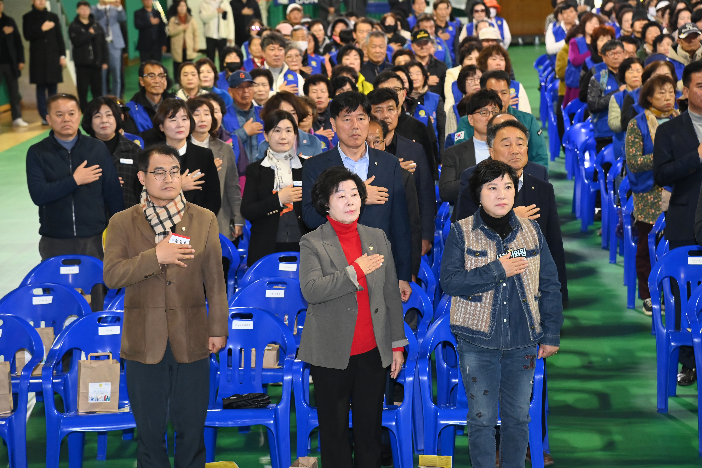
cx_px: 351
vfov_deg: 13.0
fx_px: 2047
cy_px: 234
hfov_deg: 19.5
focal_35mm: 105
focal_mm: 105
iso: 4000
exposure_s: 1/250
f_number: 6.3
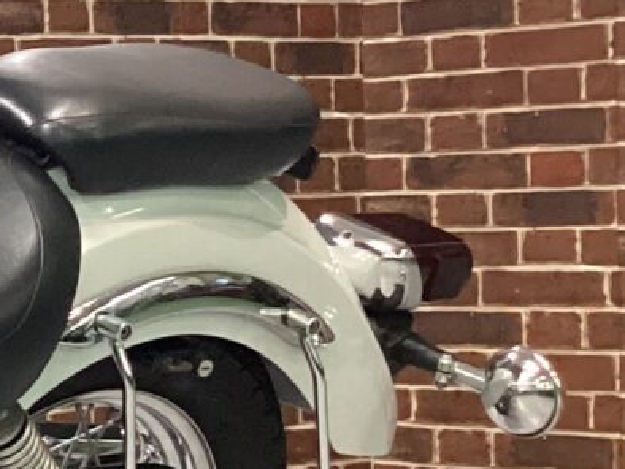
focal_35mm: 151
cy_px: 252
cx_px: -876
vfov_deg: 9.8
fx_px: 2728
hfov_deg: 11.0
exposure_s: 1/60
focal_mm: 3.3
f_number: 2.4
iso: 400
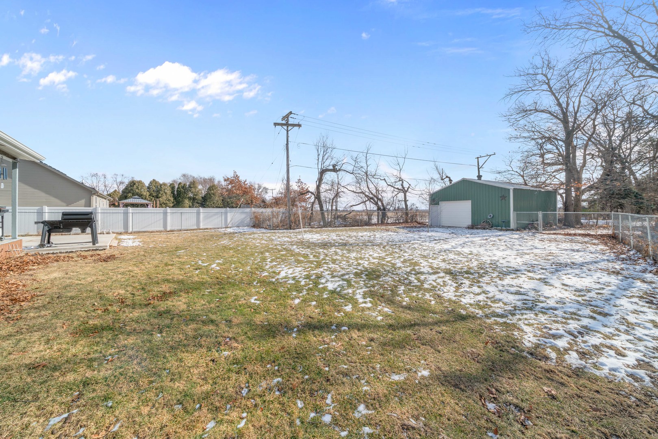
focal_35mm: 12
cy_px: 220
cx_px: 329
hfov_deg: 112.6
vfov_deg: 90.0
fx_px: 219
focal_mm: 12
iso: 100
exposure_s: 1/80
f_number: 11
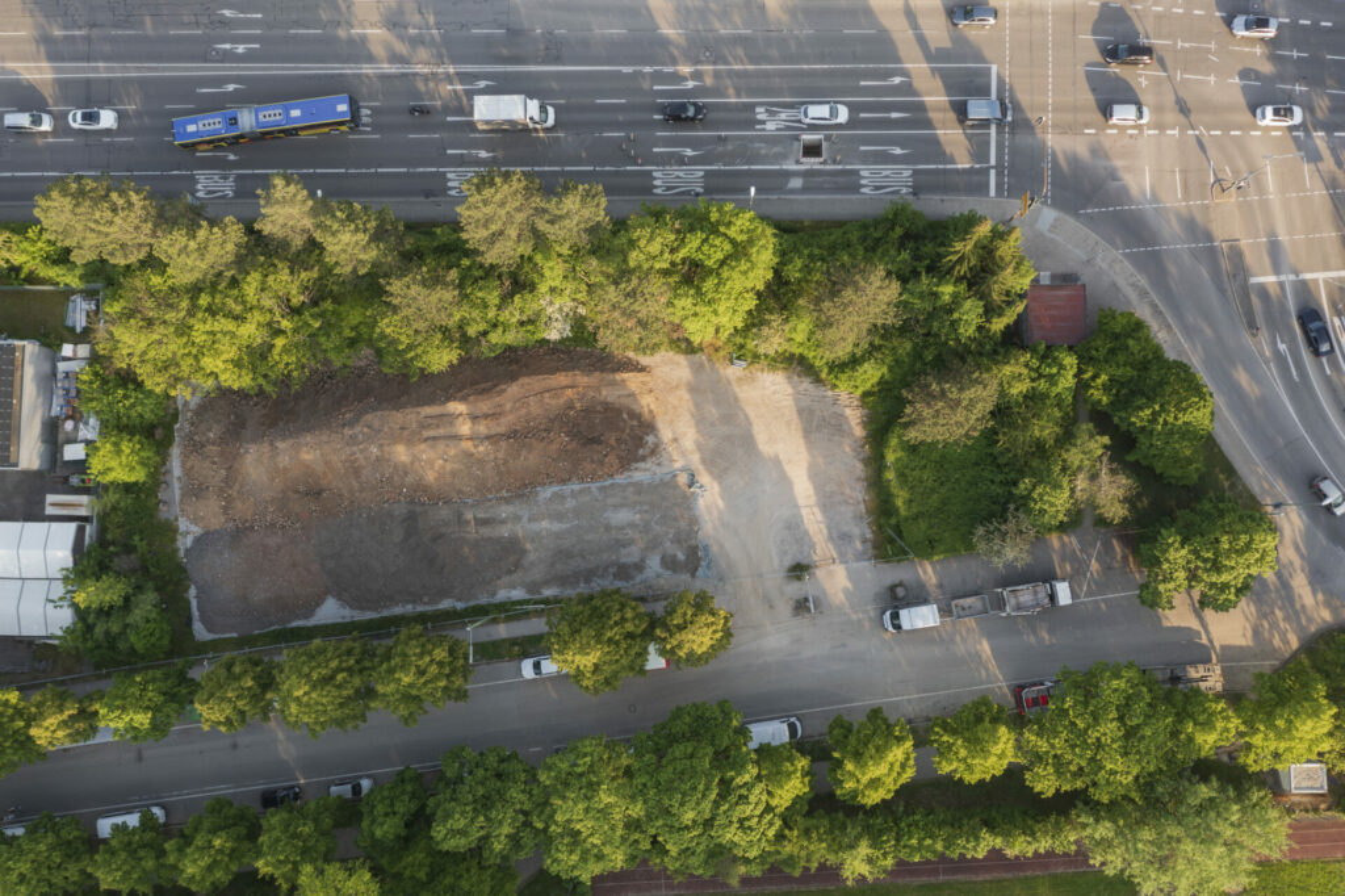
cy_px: 448
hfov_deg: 65.5
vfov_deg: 46.4
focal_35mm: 28
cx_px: 672
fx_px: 1046
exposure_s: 1/80
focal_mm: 10.26
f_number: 4
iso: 100
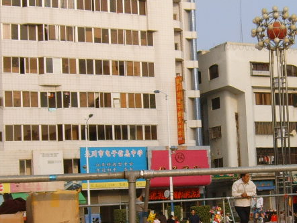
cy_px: 175
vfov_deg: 18.1
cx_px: 210
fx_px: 695
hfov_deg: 23.9
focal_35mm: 81
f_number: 5.8
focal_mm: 5.8
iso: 50
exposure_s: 1/350
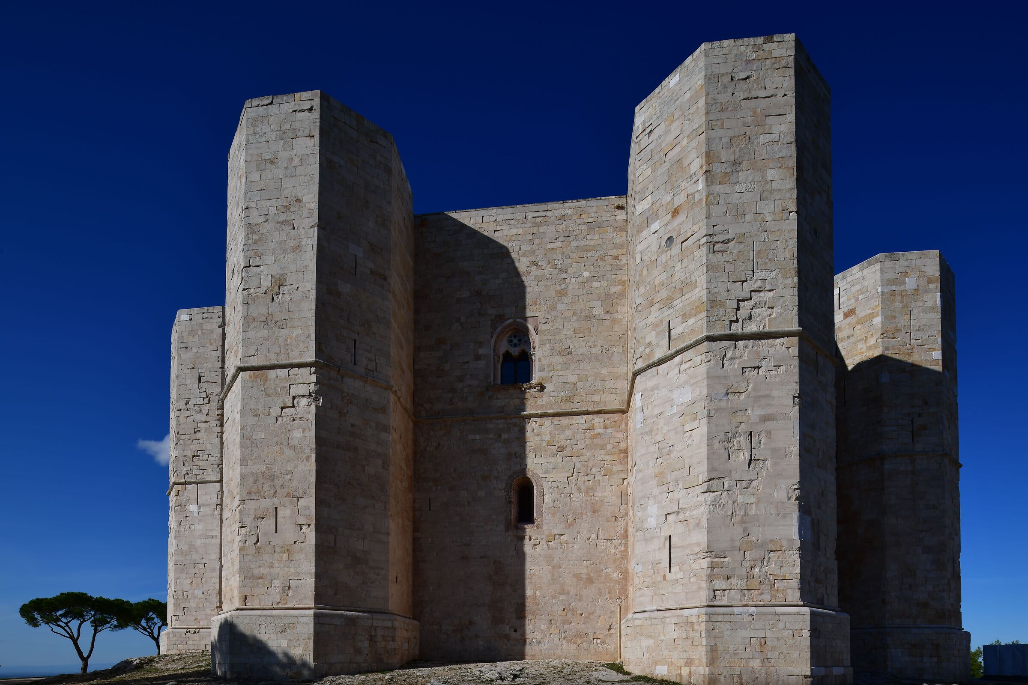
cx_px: 514
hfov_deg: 86.9
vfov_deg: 64.6
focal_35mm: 19
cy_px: 342
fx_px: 543
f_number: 13
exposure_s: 1/200
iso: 64
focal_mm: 19
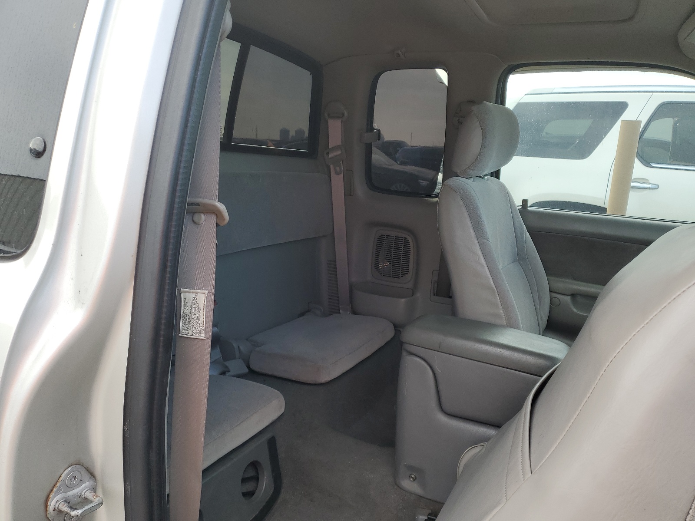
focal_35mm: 26
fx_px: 522
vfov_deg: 53.1
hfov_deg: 67.3
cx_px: 348
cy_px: 260
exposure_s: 1/200
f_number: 1.5
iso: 50
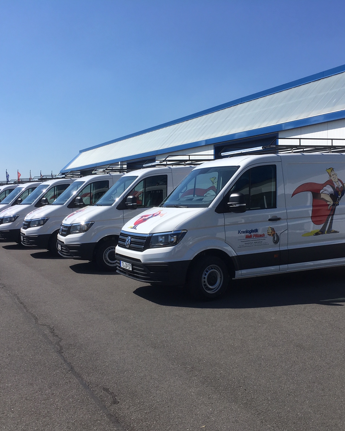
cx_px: 177
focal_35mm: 38
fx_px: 485
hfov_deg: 39.1
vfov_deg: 47.9
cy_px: 216
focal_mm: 4.15
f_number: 2.2
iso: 25
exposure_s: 1/2079
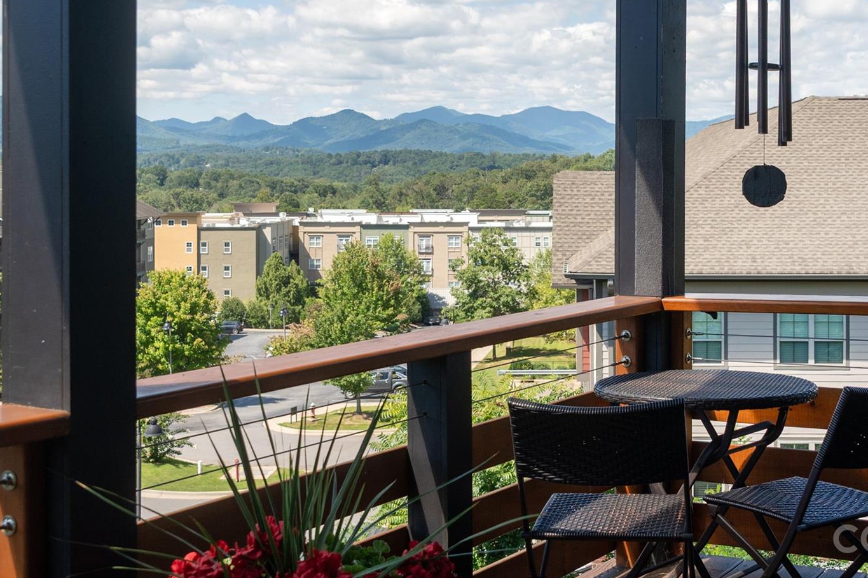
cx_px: 542
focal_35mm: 63
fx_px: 1518
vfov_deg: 21.4
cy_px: 161
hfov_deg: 31.8
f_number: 7.1
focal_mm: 42
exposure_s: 1/800
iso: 320
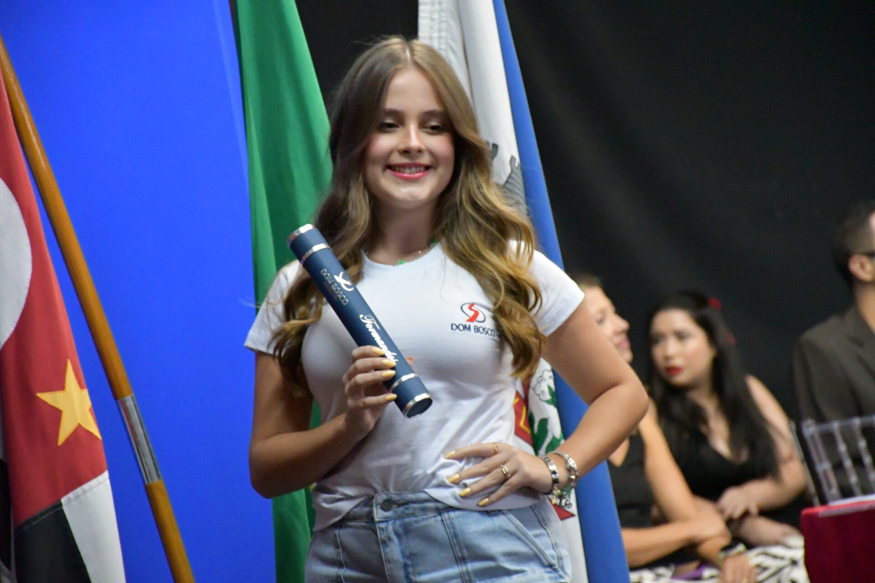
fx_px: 4229
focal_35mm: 174
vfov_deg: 7.9
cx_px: 438
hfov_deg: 11.8
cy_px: 292
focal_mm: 116
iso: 12800
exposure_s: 1/125
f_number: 5.6
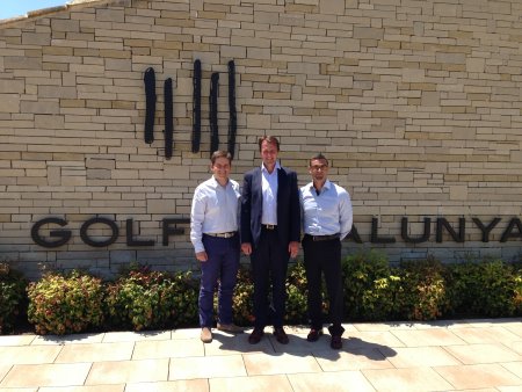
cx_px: 261
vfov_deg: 43.0
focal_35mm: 33
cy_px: 196
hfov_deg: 55.3
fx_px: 498
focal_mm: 4.13
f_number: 2.4
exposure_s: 1/935
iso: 50
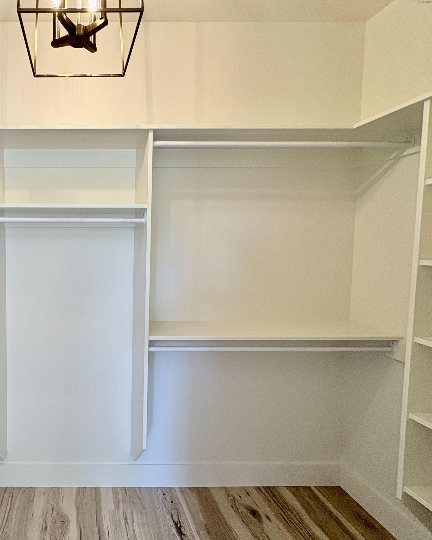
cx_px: 73
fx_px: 304
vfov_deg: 83.3
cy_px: 260
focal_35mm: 19
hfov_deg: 63.3
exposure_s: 1/120
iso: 160
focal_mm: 2.22
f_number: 2.2
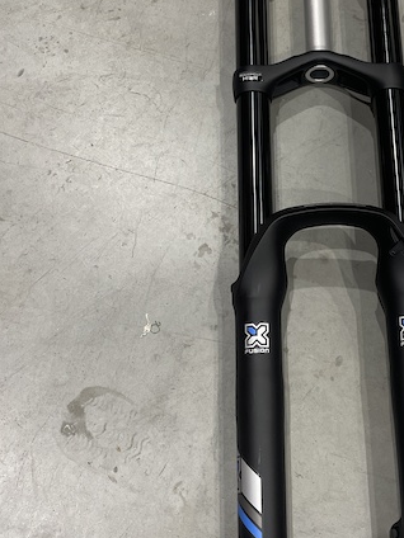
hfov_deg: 29.1
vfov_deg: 38.9
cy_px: 270
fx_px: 762
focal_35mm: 49
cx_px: 315
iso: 125
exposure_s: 1/120
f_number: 1.6
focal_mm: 4.2
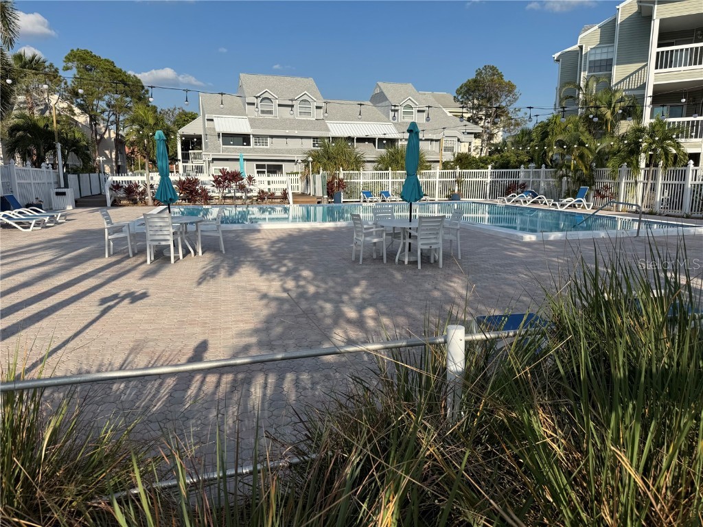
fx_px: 487
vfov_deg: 56.8
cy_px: 264
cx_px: 352
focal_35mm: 24
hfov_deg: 71.6
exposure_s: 1/6173
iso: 80
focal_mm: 6.76
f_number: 1.78
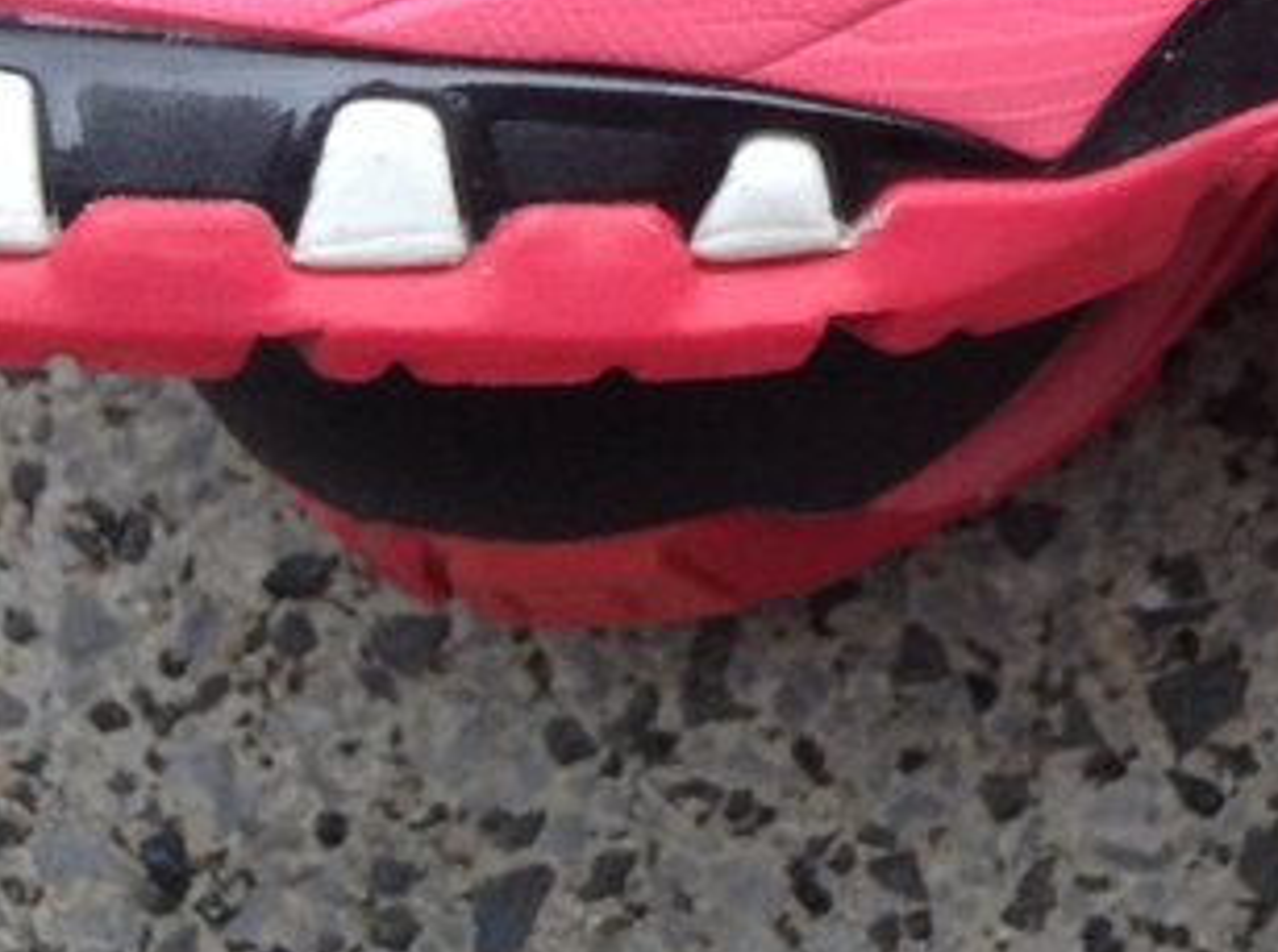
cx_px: 1848
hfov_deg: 13.1
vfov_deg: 9.7
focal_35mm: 144
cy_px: -782
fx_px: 5306
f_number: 2.4
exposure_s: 1/120
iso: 32
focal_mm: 3.3
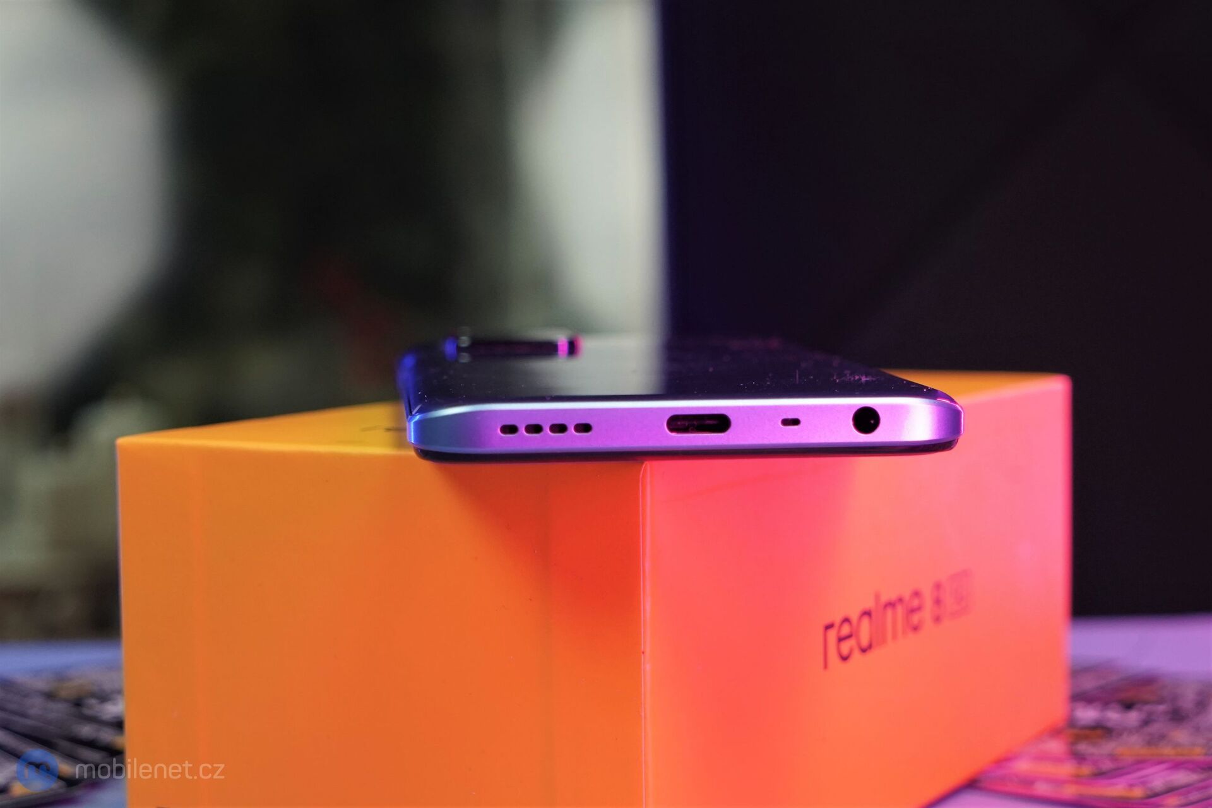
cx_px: 606
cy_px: 404
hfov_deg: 41.1
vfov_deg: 28.1
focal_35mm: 48
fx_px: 1616
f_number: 7.1
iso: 2000
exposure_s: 1/200
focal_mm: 48
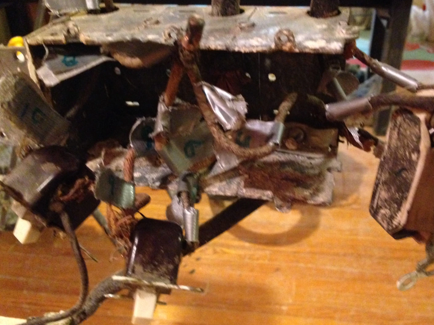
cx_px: 241
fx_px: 476
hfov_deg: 48.9
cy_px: 164
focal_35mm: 38
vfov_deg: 37.7
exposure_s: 1/15
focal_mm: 4.12
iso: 800
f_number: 2.4
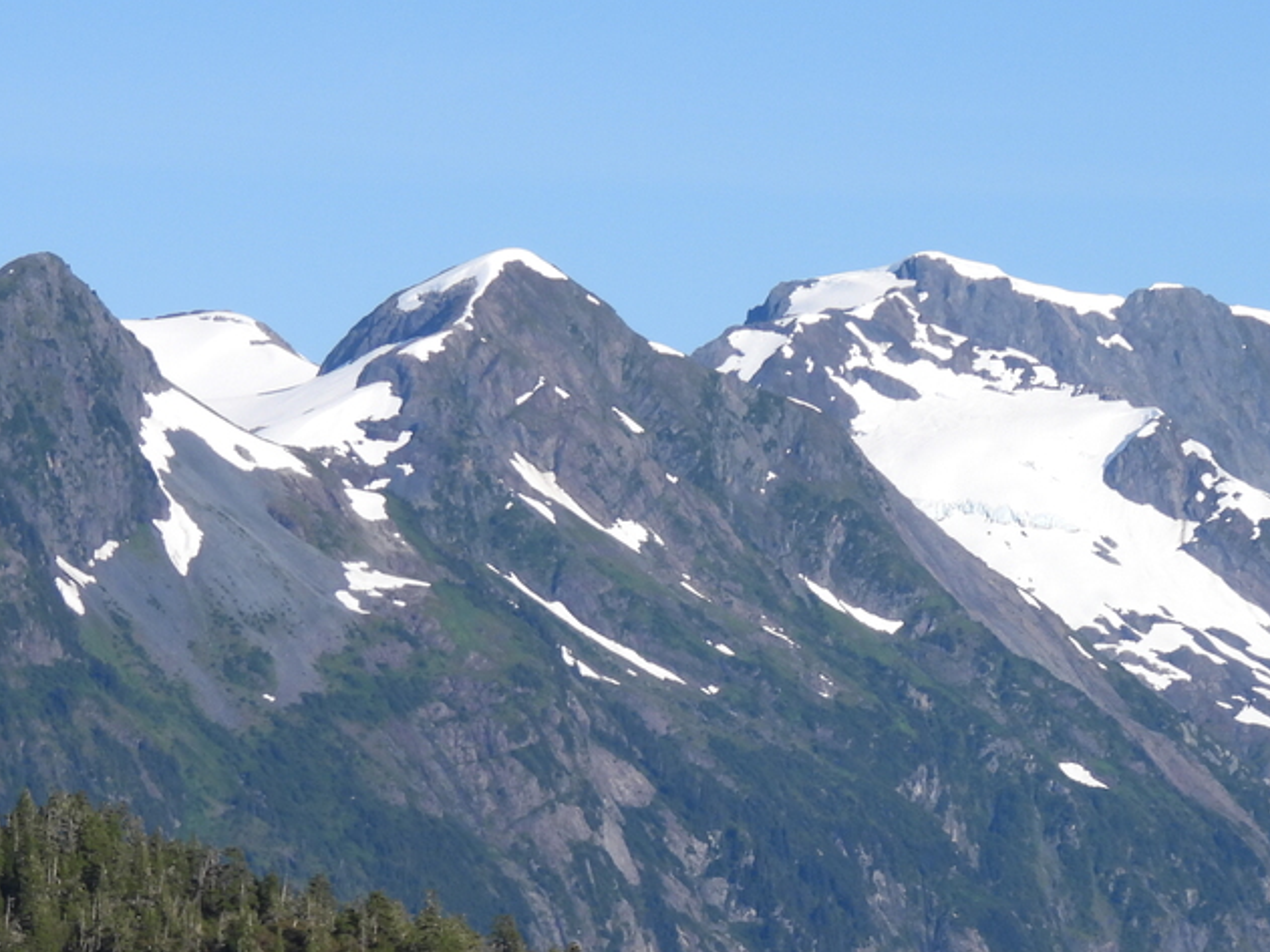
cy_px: 823
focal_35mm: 274
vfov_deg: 5.4
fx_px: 10051
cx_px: 853
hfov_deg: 7.2
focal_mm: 24.1
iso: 100
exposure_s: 1/1000
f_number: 4
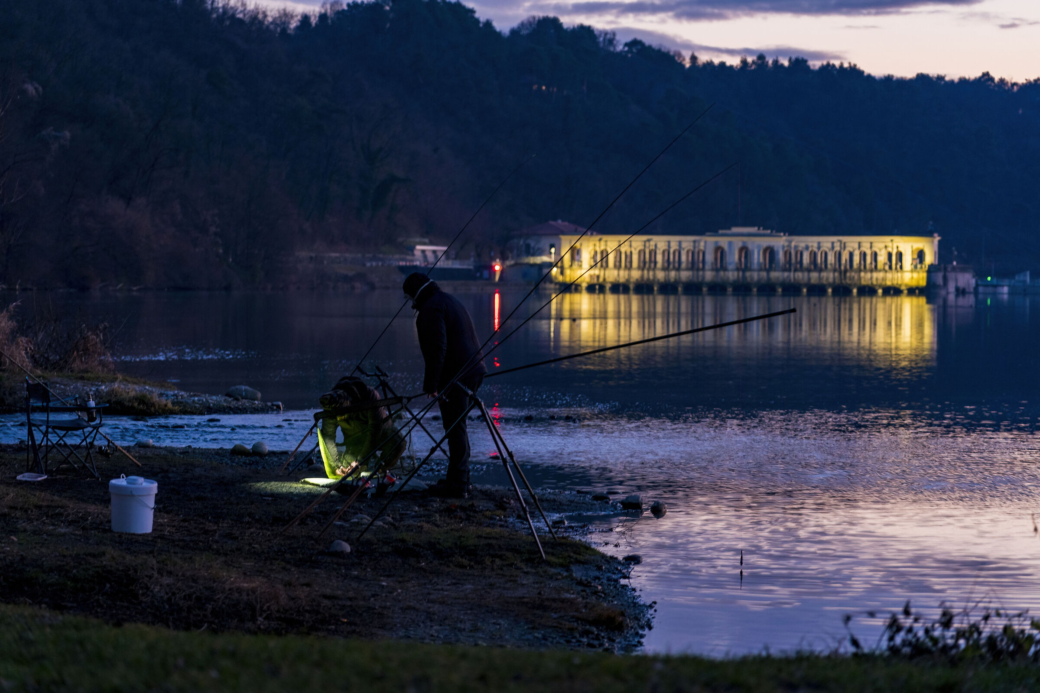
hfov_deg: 19.5
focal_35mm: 105
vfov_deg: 13.0
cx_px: 520
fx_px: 3033
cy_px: 346
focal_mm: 105
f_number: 4
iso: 1600
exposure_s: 1/15
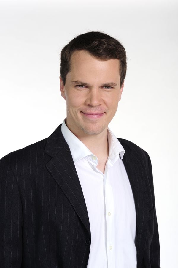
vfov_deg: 23.9
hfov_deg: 16.0
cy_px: 134
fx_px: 631
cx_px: 89
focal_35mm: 85
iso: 200
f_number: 9
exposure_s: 1/200
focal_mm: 85
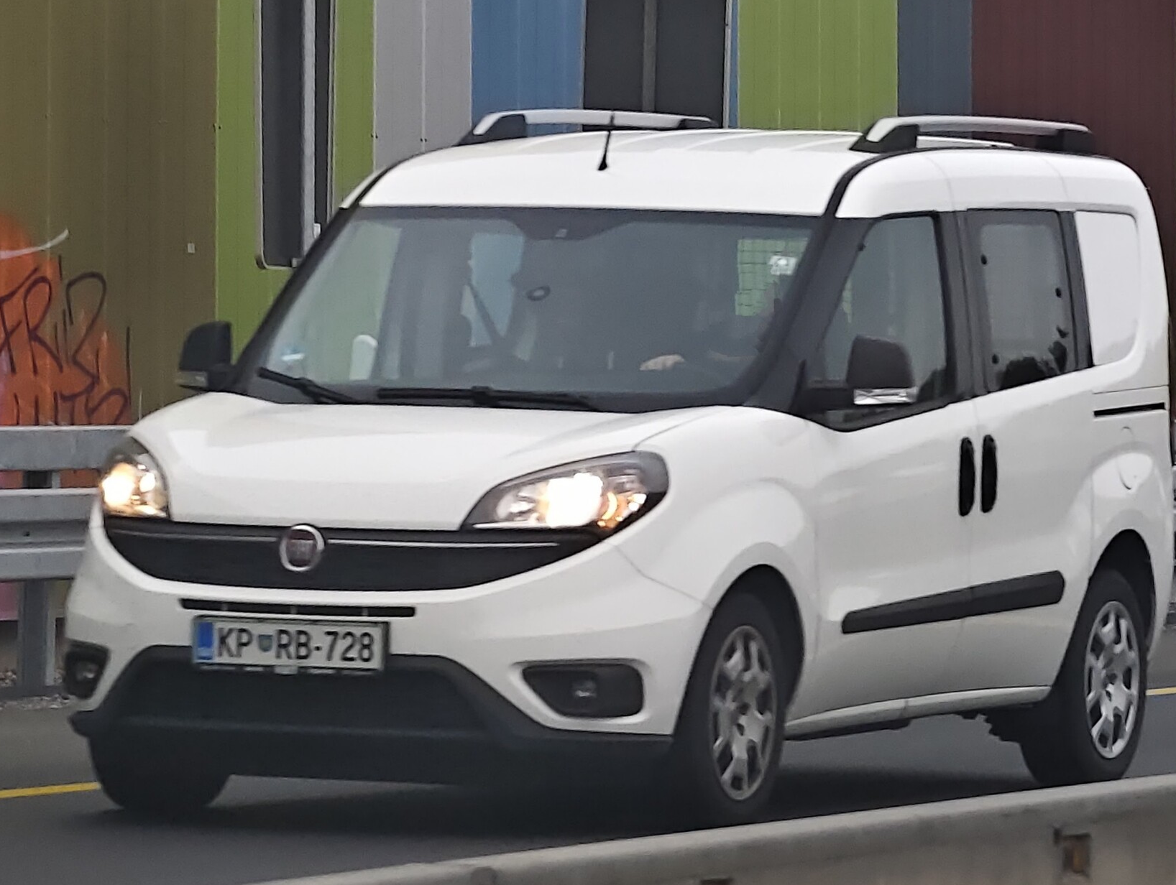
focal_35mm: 106
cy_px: 418
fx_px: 3606
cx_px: 600
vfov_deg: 14.0
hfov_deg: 18.5
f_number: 2.3
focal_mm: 22.5
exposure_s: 1/800
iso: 1600
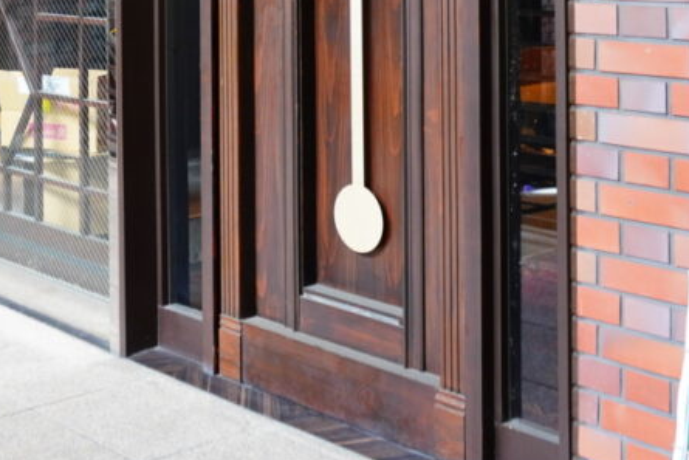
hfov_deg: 29.0
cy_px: -98
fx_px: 1321
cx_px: 223
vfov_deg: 18.6
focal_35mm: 69
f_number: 3.5
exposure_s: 1/25
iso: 400
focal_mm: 16
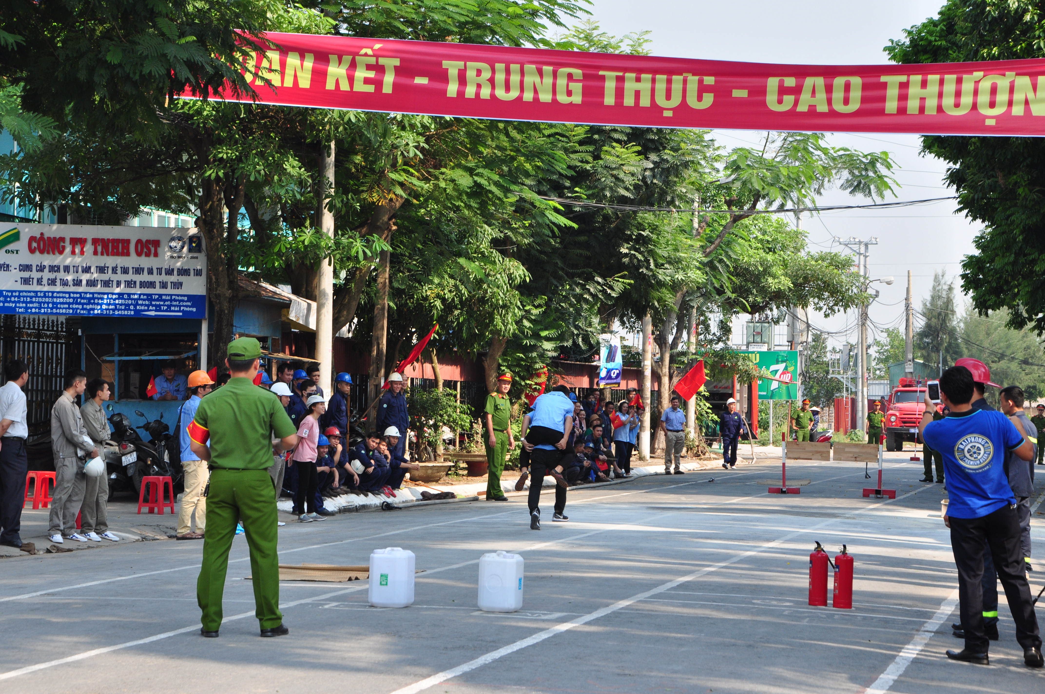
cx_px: 522
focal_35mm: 78
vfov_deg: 17.4
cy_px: 347
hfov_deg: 26.0
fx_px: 2261
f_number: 10
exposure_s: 1/200
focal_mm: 52
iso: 250
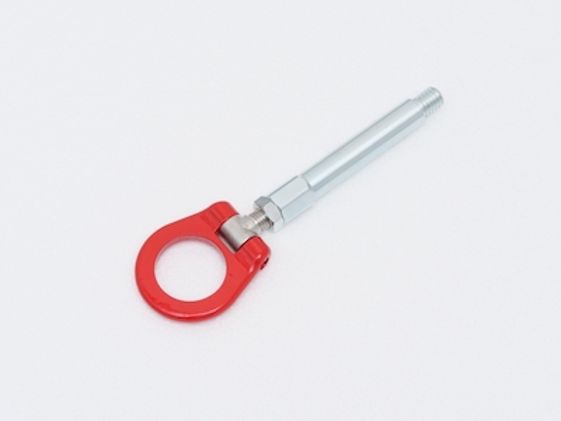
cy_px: 210
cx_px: 280
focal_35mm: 122
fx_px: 1977
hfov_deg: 16.1
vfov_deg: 12.1
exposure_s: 1/160
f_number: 11
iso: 800
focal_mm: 61
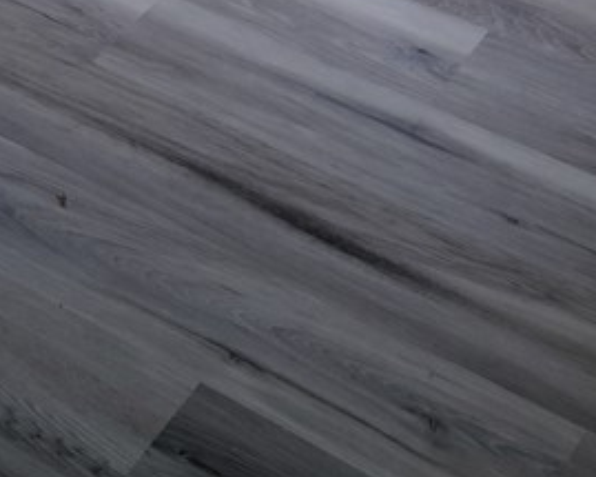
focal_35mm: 104
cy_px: -171
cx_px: 29
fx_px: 1834
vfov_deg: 14.1
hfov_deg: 18.1
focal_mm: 5.9
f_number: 2
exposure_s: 1/120
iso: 50
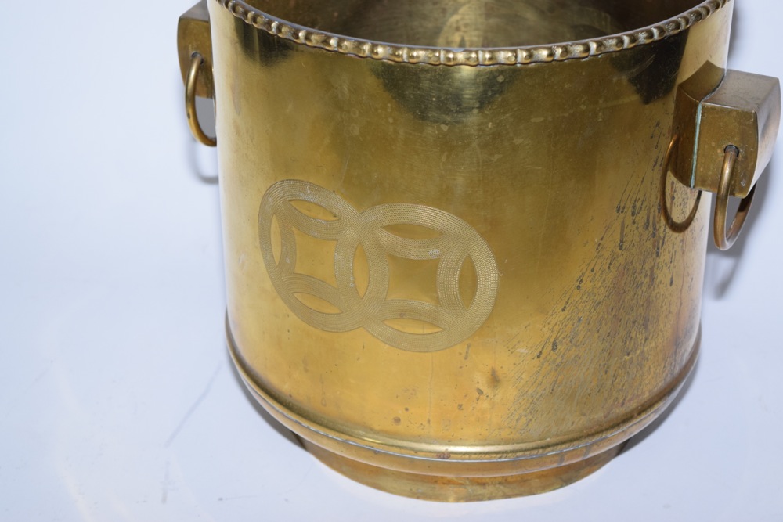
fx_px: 1795
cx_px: 392
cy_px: 261
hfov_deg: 24.6
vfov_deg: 16.6
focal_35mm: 82
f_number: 5.6
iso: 900
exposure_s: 1/60
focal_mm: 55
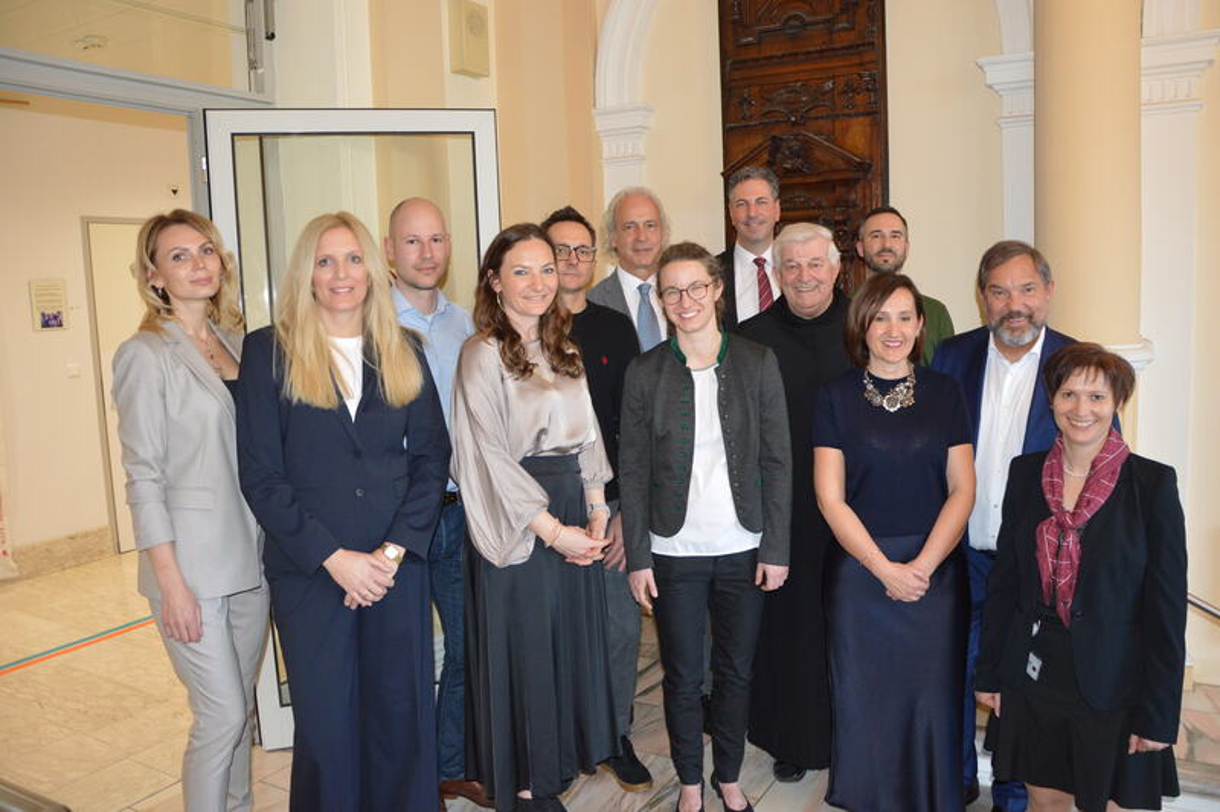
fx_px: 914
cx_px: 610
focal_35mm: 27
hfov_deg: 67.4
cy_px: 406
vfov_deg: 47.9
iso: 900
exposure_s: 1/60
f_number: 3.5
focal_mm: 18
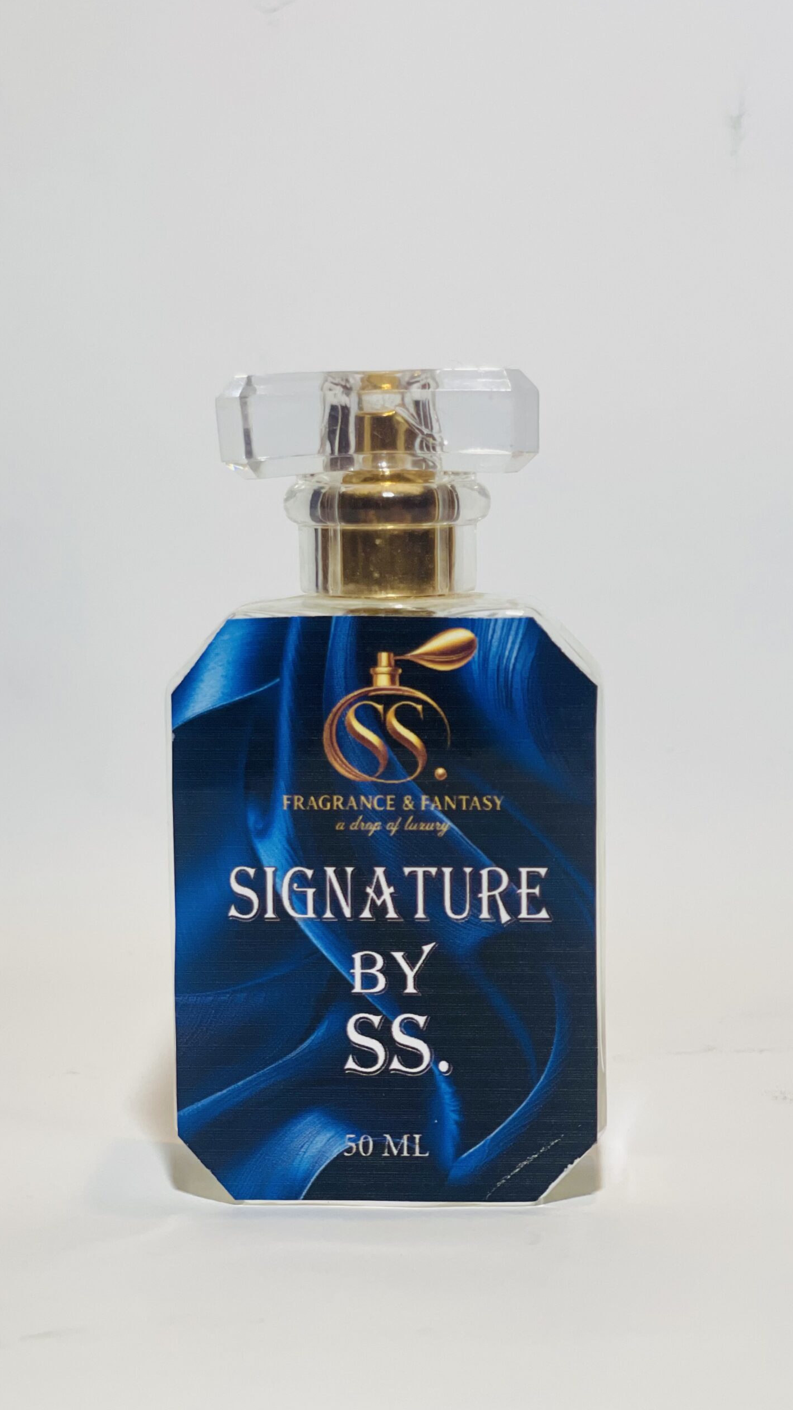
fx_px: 2654
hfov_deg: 17.0
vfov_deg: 29.7
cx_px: 412
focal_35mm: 71
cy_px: 697
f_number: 2.2
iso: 160
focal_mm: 7.5
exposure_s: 1/50
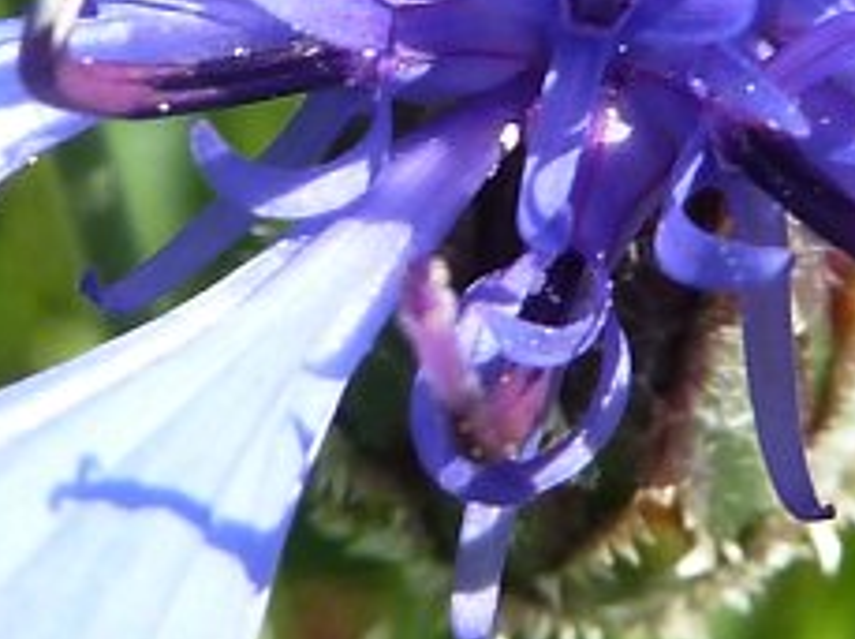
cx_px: 635
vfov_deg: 13.0
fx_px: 2762
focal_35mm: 112
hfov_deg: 17.5
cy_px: -49
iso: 80
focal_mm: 4.1
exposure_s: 1/200
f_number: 4
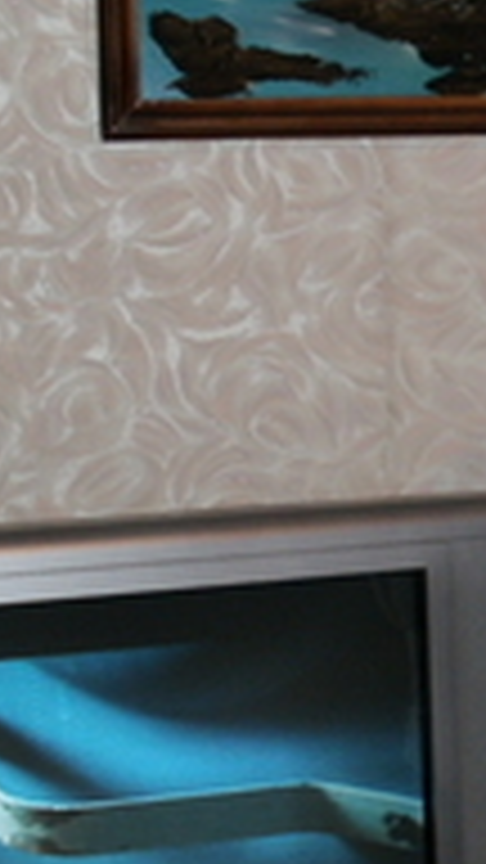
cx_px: 850
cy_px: 531
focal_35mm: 92
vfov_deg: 23.1
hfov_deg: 12.2
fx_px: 2108
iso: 125
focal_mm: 6.3
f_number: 3.5
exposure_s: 1/30
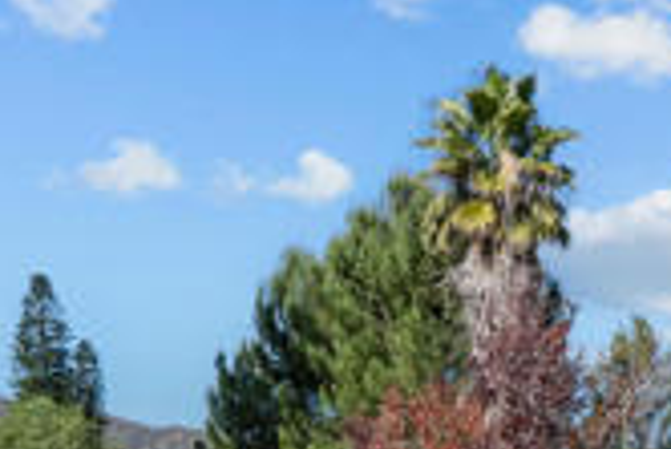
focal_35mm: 54
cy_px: 633
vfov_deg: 21.8
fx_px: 1007
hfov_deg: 36.0
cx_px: 505
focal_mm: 14
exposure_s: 1/250
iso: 100
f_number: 9
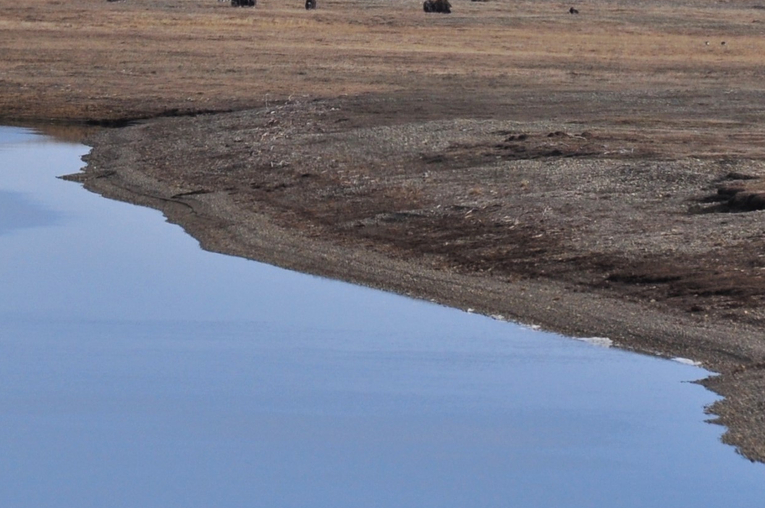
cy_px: 248
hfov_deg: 8.0
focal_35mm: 257
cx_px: 348
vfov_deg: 5.3
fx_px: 5456
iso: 200
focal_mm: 140
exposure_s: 1/800
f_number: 7.1
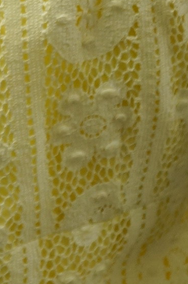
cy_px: -7
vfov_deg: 8.9
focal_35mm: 231
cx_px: -77
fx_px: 1817
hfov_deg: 5.9
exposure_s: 1/60
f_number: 4.5
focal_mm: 35
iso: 500
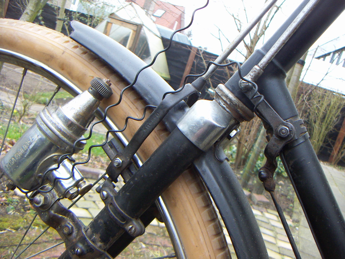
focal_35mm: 36
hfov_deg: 51.4
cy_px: 130
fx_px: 359
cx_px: 172
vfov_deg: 39.7
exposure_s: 1/50
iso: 100
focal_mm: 4.7
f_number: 2.8
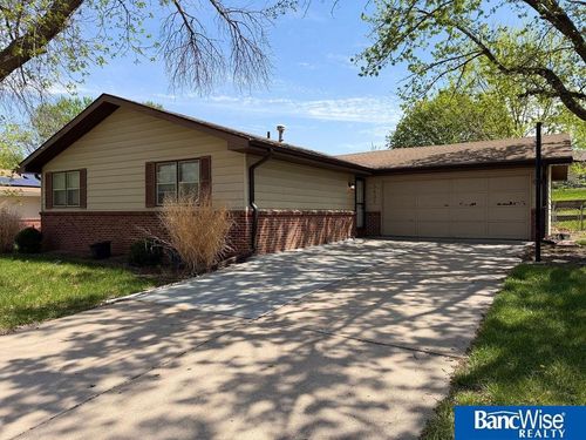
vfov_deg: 56.8
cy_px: 220
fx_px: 406
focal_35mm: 24
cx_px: 293
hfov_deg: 71.6
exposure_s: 1/3145
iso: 80
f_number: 1.78
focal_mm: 6.76
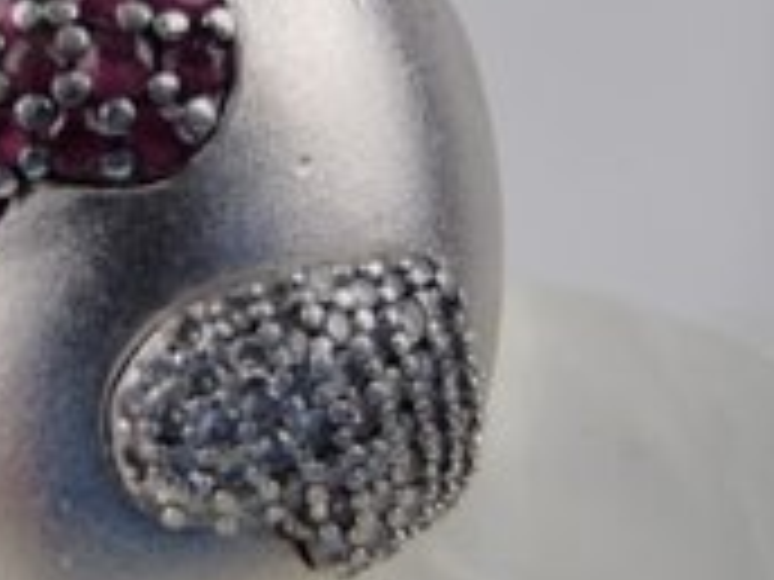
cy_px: 196
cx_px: 128
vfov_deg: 19.8
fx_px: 1655
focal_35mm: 74
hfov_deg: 25.8
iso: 125
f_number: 4.7
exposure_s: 1/160
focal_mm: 6.64
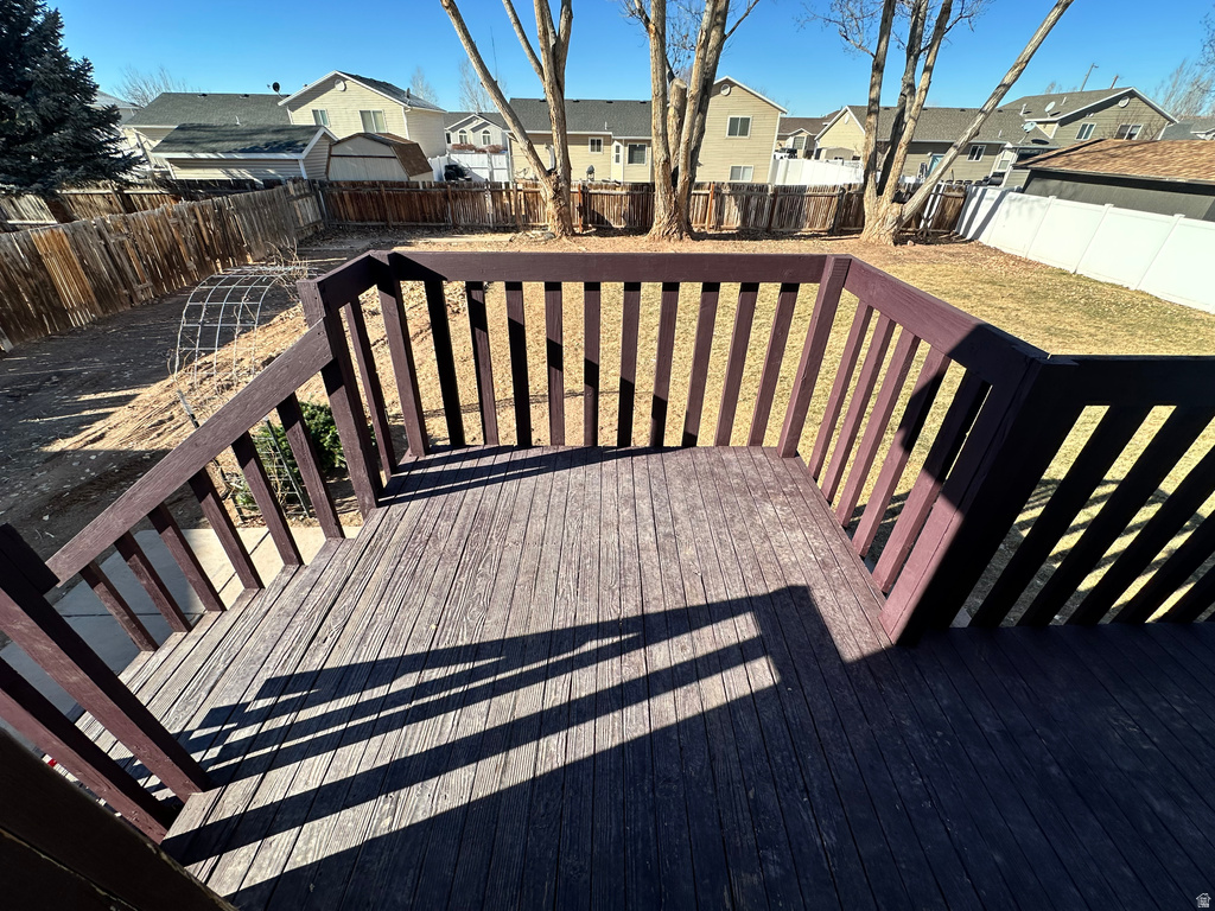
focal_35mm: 14
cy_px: 456
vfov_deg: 85.7
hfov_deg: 102.1
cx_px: 608
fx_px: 491
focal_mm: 2.22
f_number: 2.2
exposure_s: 1/882
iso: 40
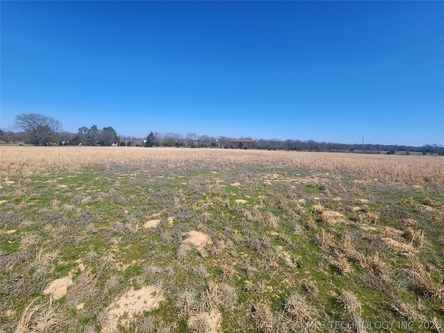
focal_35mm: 13
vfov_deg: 89.9
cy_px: 166
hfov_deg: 106.2
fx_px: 167
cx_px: 222
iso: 50
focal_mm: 2.2
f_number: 2.2
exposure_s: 1/2016
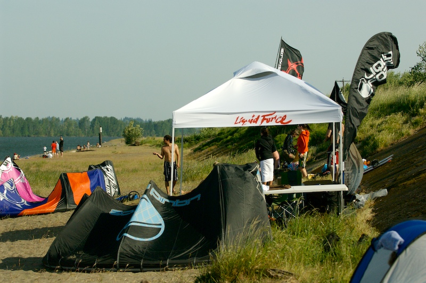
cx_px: 213
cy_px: 142
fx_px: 1453
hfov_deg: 16.7
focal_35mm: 123
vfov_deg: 11.1
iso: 200
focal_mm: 82
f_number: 4.5
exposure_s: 1/2500
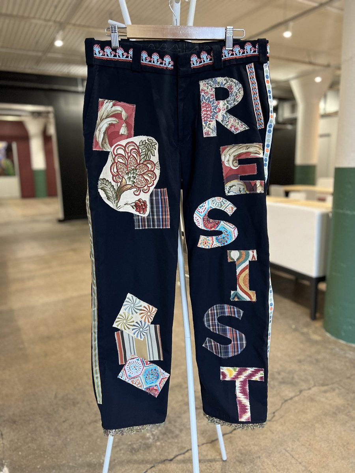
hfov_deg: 53.1
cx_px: 178
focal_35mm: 26
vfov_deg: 67.3
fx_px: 356
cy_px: 236
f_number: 1.5
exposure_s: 1/60
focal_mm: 5.7
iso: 200
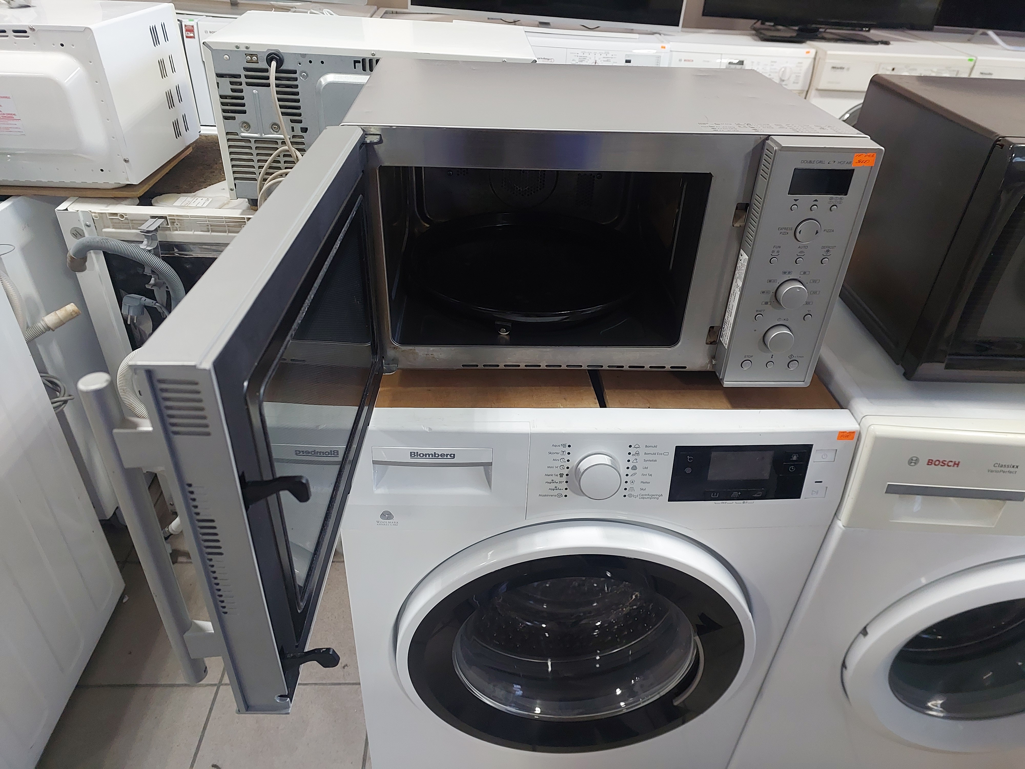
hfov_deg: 73.9
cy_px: 384
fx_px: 681
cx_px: 512
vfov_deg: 58.9
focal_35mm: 23
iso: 400
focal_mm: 5.06
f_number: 1.8
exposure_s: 1/50
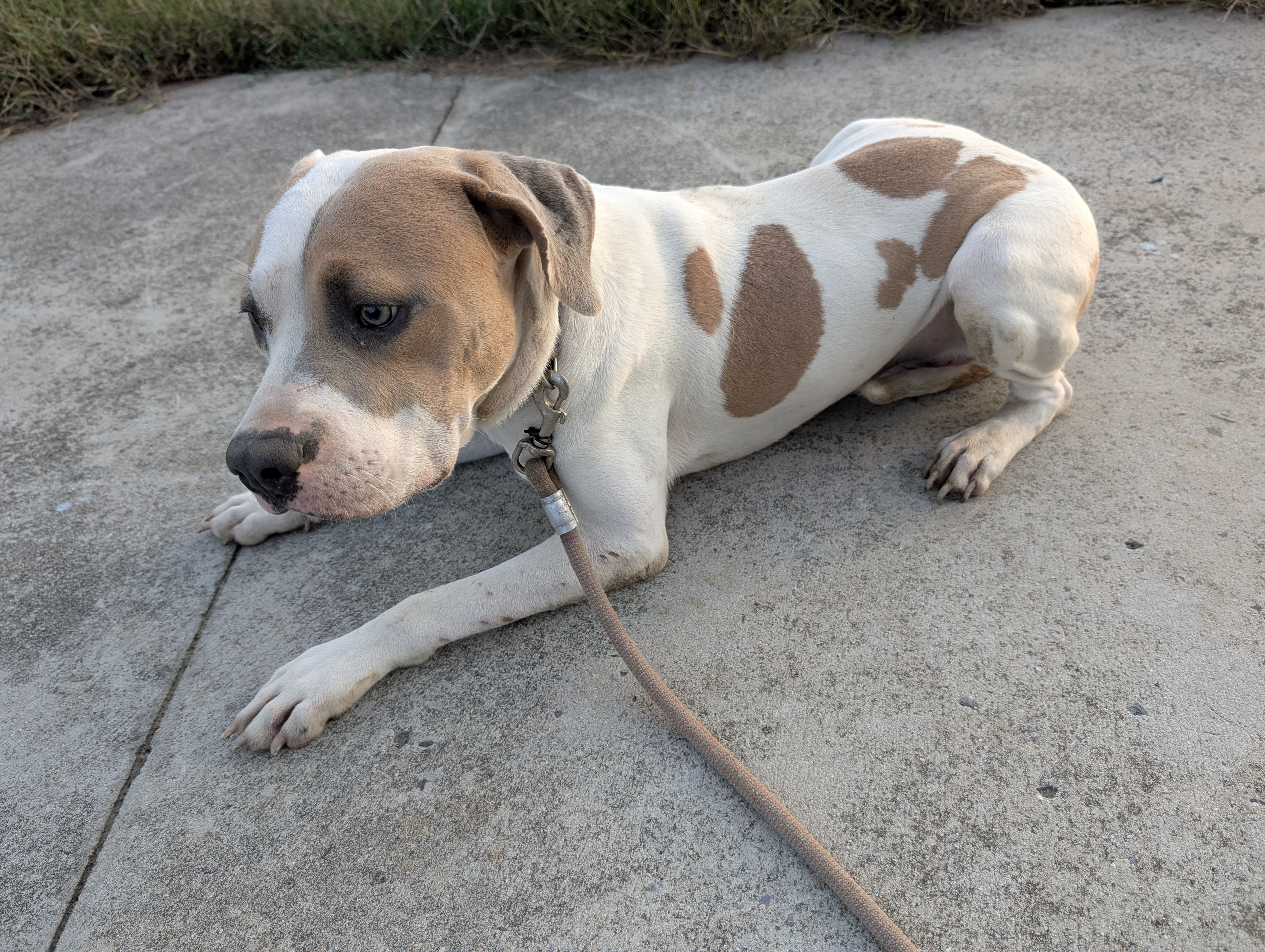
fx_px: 878
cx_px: 632
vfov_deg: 56.9
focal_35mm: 24
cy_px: 476
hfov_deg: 71.5
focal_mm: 6.9
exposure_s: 1/345
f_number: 1.68
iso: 78
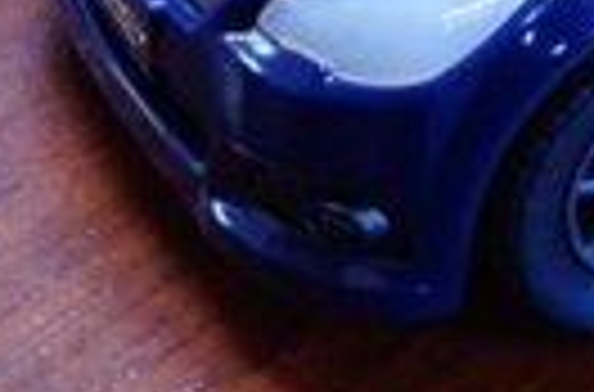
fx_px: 4160
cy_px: -538
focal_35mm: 253
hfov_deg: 8.1
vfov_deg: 5.2
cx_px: 801
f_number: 8
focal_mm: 35
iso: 2000
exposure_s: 1/60
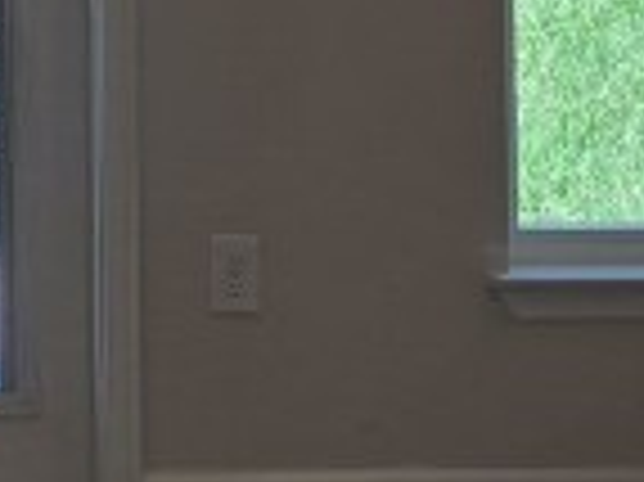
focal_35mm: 165
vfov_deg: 8.5
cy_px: -487
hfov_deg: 11.2
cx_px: -500
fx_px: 3067
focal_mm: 6.3
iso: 16
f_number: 1.7
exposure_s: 1/120
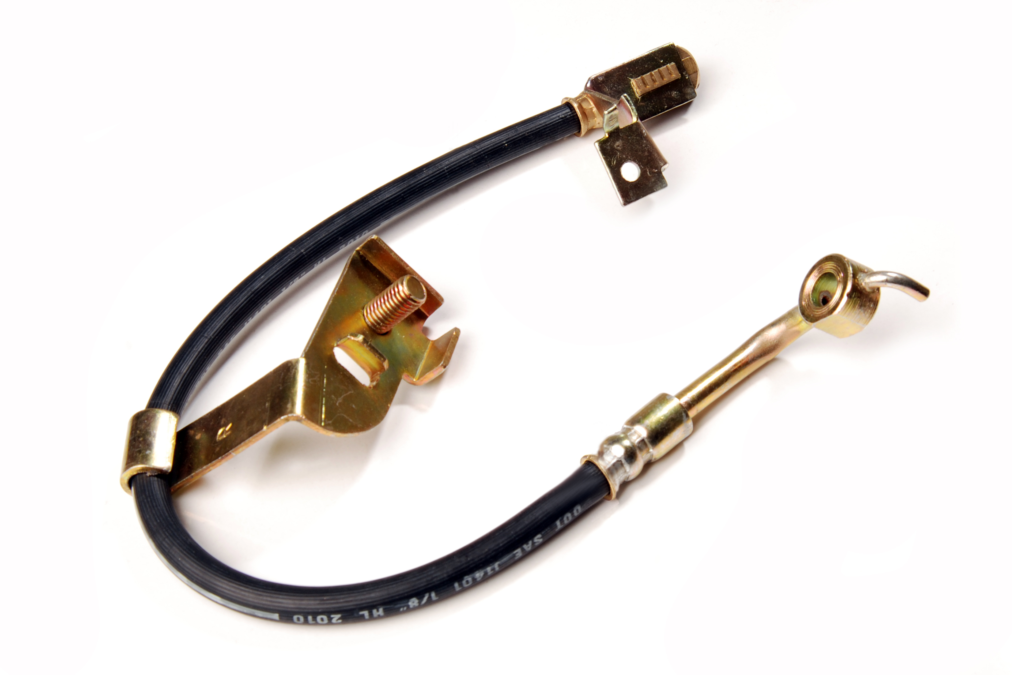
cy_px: 338
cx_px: 506
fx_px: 1476
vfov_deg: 25.8
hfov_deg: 37.9
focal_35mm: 52
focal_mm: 35
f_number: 13
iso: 100
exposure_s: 1/125
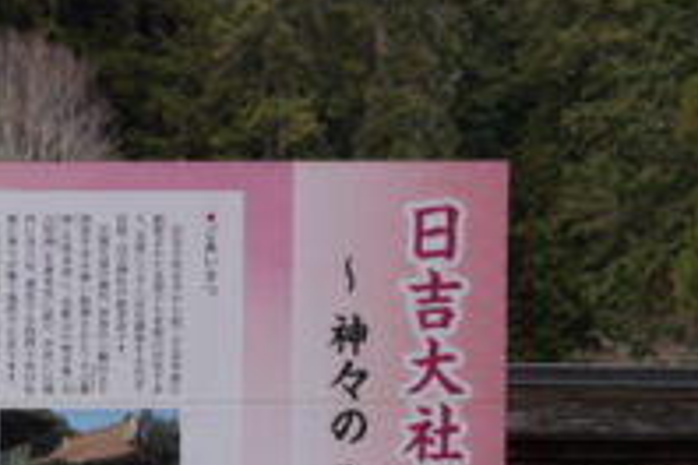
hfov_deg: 20.5
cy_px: 698
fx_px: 1764
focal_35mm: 91
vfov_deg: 14.1
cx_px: -208
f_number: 4
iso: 160
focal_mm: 16
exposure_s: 1/160
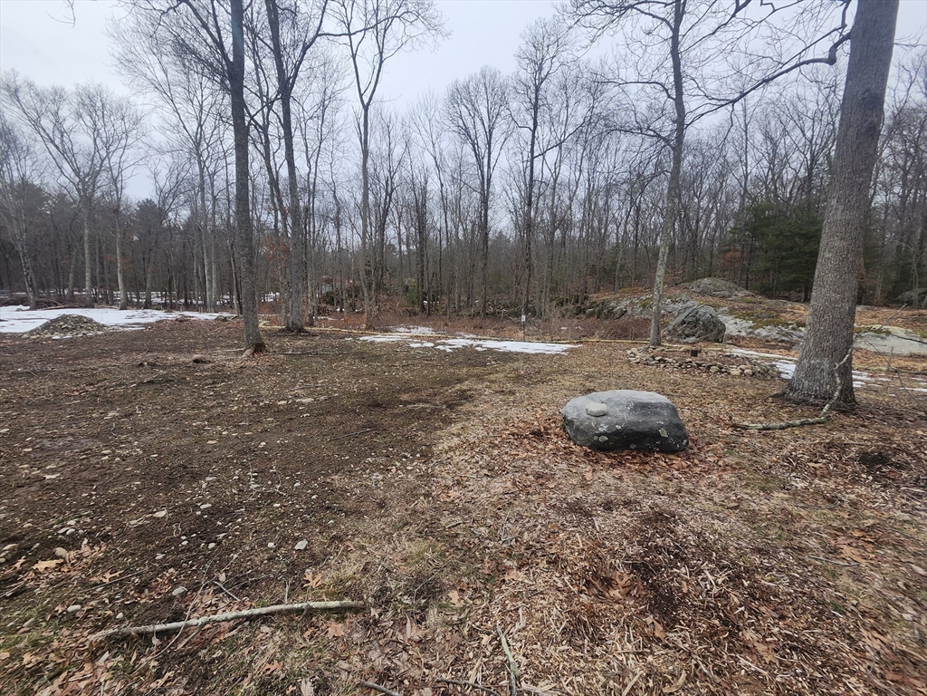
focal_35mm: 13
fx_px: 348
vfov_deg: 89.9
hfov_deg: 106.2
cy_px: 348
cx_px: 464
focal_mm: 1.74
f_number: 2.2
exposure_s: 1/1195
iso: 40
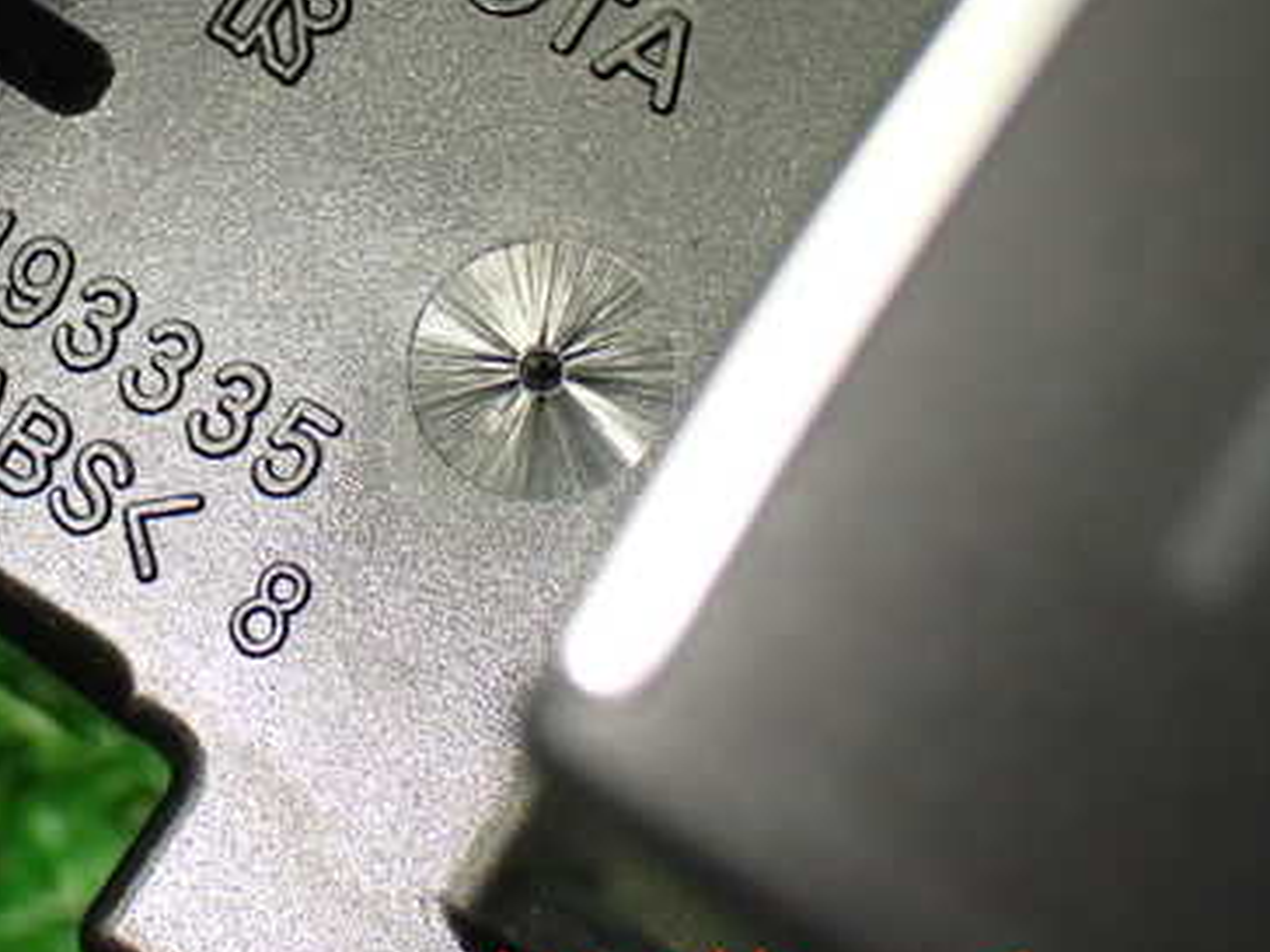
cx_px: 237
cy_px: 248
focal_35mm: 117
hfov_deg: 16.7
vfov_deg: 12.6
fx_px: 4293
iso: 800
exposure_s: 1/100
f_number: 3.9
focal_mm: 12.73
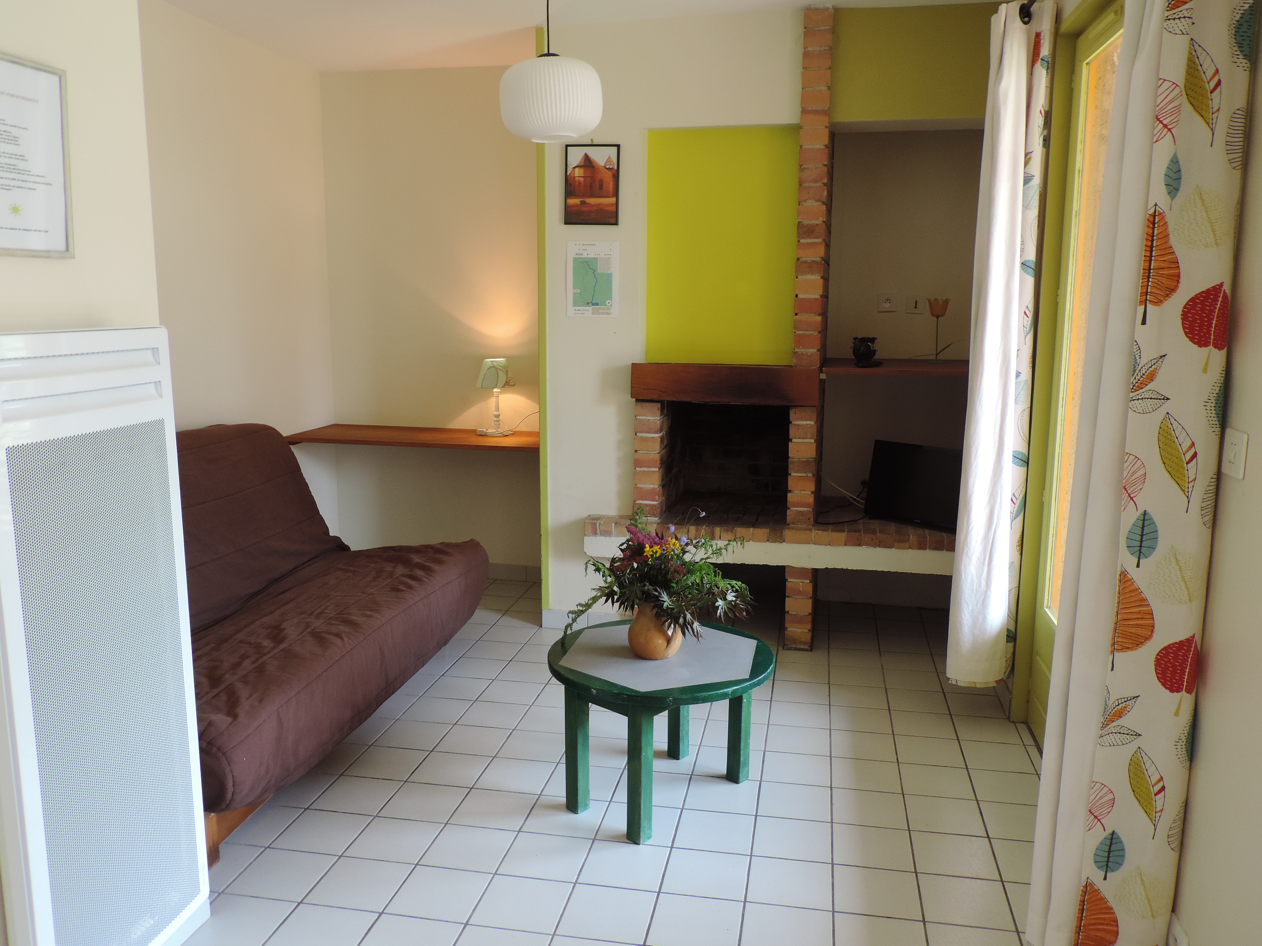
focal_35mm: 28
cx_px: 631
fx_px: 1021
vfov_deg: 49.7
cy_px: 473
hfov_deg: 63.4
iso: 140
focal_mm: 4.9
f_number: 3.1
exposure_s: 1/30
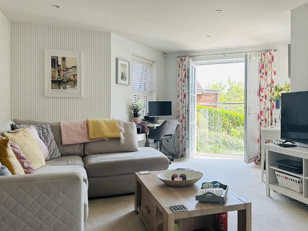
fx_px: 276
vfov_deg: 45.4
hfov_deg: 57.6
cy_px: 109
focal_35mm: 31
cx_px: 194
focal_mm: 6.86
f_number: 1.78
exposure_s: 1/460
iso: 80
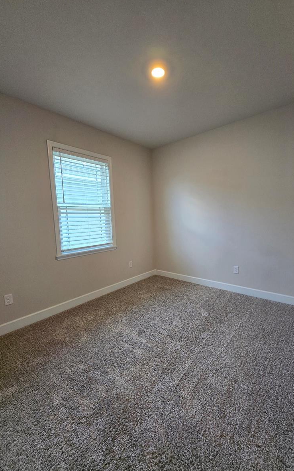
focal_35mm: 14
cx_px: 159
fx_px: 180
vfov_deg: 105.3
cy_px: 236
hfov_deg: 78.5
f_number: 2.2
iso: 125
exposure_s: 1/60
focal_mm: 1.7
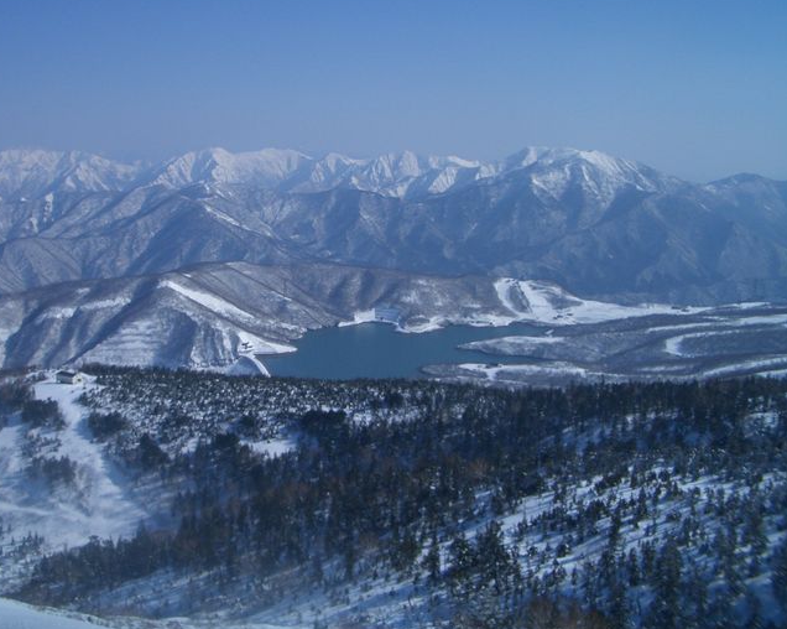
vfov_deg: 34.8
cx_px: 299
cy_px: 274
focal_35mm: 43
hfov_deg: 42.6
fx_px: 1001
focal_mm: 5.8
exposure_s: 1/1600
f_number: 4.3
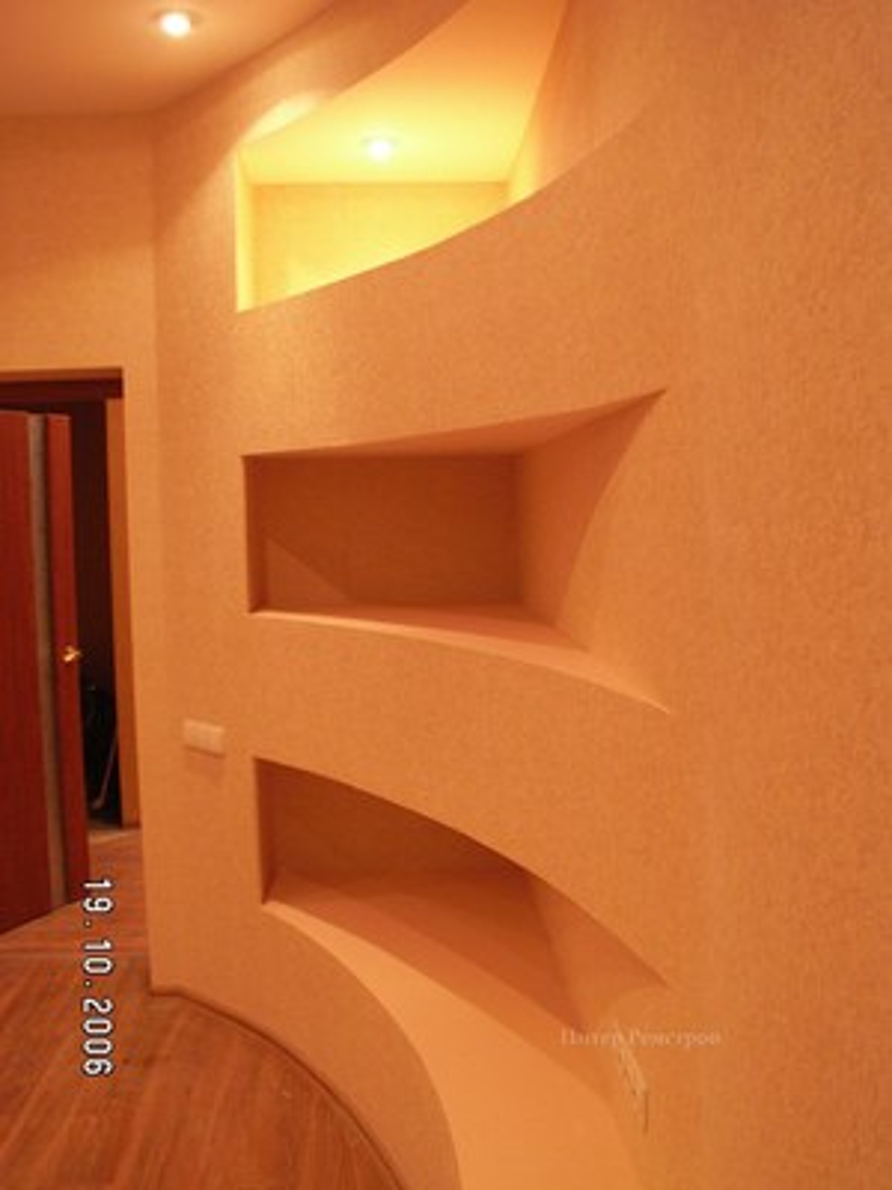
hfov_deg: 40.7
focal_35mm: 35
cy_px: 595
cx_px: 446
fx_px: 1203
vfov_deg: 52.6
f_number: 2.8
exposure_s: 1/13
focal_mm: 5.86
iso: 160
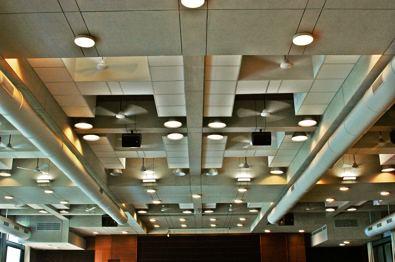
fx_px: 460
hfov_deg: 46.4
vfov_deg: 31.8
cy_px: 131
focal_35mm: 42
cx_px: 198
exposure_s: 1/40
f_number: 5.6
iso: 500
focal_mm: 28
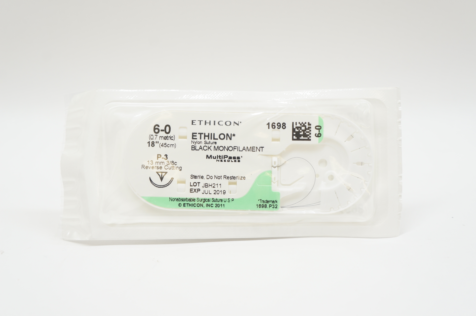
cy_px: 158
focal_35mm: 48
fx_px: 634
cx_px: 238
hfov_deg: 41.2
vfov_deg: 28.0
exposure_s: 1/40
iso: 400
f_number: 7.1
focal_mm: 32
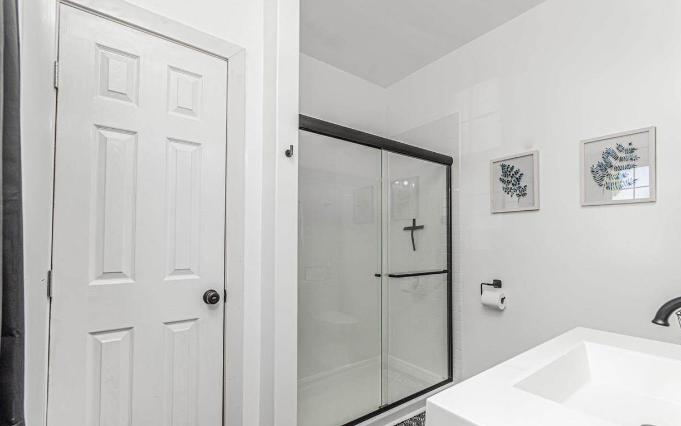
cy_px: 232
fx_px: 297
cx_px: 332
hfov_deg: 97.8
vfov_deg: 71.1
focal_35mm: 16
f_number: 10
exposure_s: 1/60
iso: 1000
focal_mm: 10
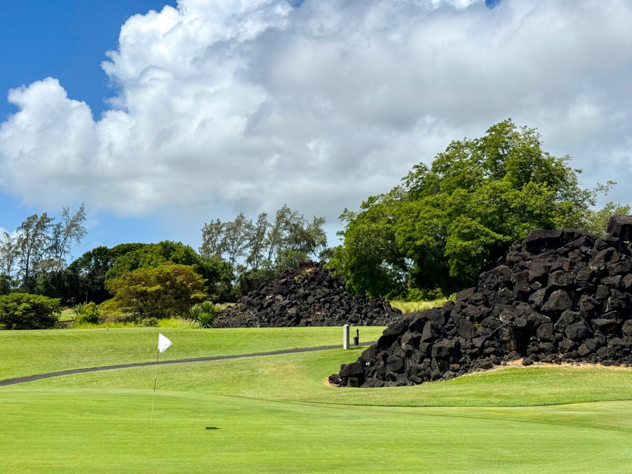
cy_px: 237
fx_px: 876
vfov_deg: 30.3
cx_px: 316
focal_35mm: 48
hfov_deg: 39.7
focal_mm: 6.76
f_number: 1.78
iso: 64
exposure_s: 1/10526
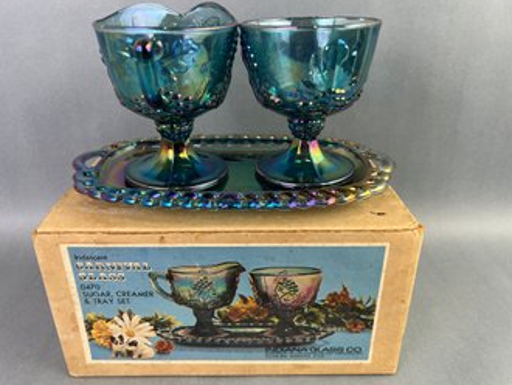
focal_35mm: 27
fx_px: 400
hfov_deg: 65.3
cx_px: 254
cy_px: 189
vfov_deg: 51.4
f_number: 1.5
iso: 40
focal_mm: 5.7
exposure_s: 1/120
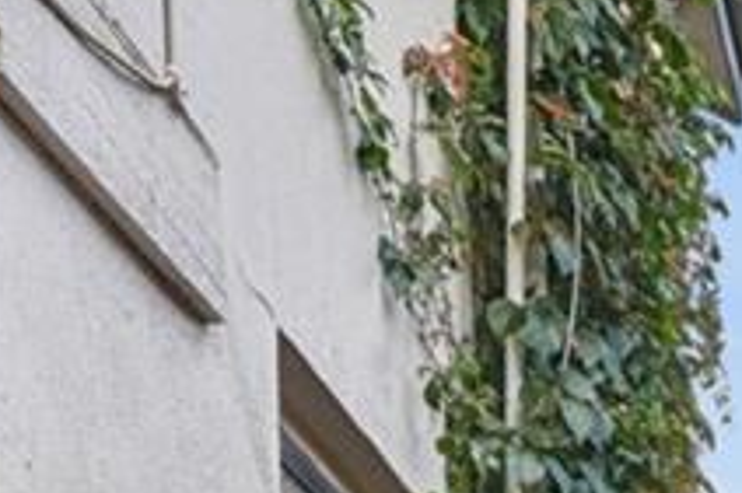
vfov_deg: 9.8
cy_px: 1143
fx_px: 2570
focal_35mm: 125
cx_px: 1124
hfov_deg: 15.2
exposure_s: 1/90
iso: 100
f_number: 8
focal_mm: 11
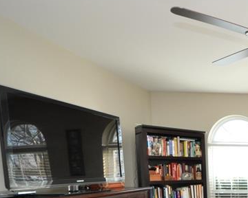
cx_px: 312
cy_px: 194
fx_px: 250
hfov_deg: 37.0
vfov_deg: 38.8
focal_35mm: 34
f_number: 6.3
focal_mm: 8
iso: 800
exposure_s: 1/160
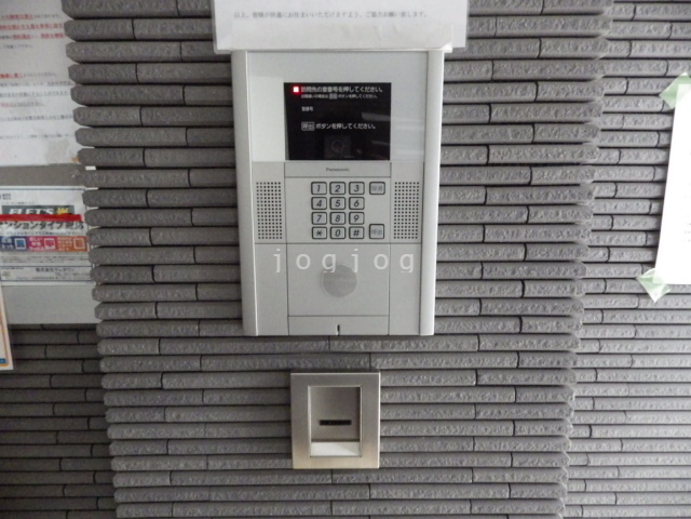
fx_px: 439
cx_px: 346
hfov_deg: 76.4
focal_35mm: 22
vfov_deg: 61.1
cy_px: 260
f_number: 3.1
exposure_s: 1/15
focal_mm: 4
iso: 1600
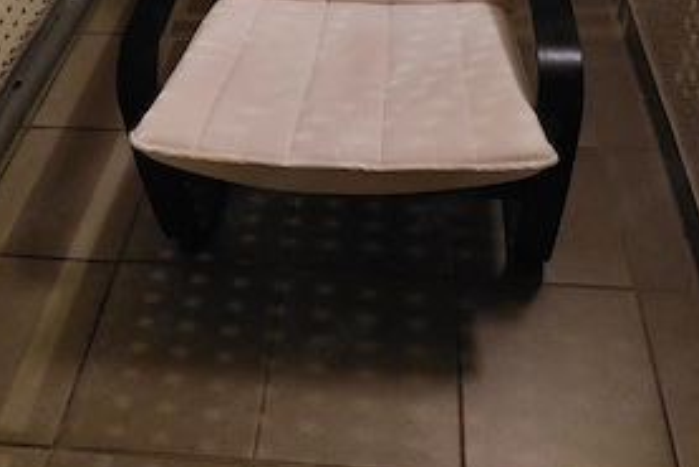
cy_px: 0
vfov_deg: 33.7
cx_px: 351
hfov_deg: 53.1
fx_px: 699
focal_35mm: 36
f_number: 1.8
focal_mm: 5.23
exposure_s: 1/25
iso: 800
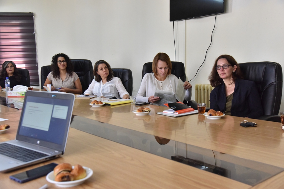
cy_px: 94
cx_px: 142
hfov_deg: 50.7
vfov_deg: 35.1
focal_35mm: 38
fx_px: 300
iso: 3200
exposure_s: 1/160
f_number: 6.3
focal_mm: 38
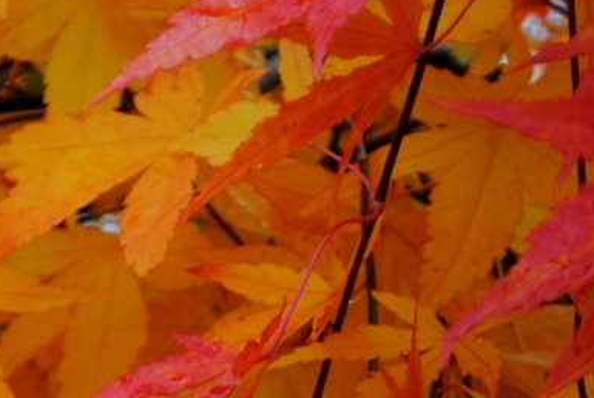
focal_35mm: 219
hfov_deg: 9.3
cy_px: 334
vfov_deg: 6.3
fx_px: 3624
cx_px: -108
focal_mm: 55
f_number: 5.6
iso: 200
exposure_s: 1/50
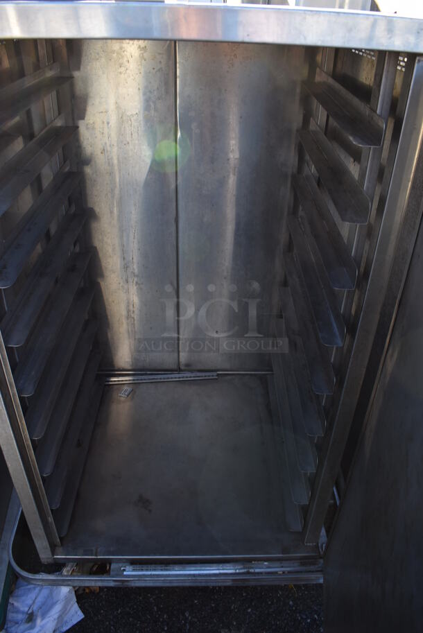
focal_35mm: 27
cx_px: 212
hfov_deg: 48.0
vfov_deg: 67.3
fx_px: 475
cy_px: 316
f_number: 5.6
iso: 200
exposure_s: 1/125
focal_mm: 18
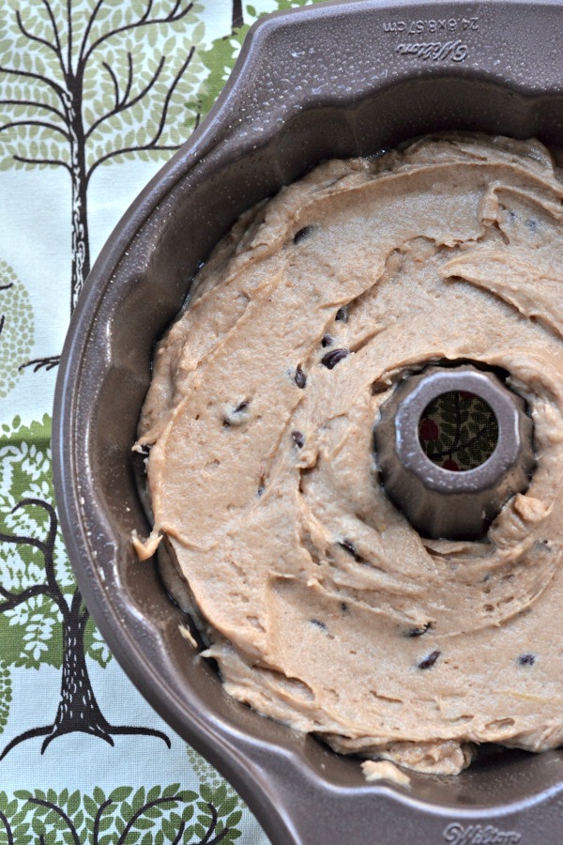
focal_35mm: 75
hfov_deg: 18.2
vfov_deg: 27.0
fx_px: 1759
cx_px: 282
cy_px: 422
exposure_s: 1/80
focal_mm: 50
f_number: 4.5
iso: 1000
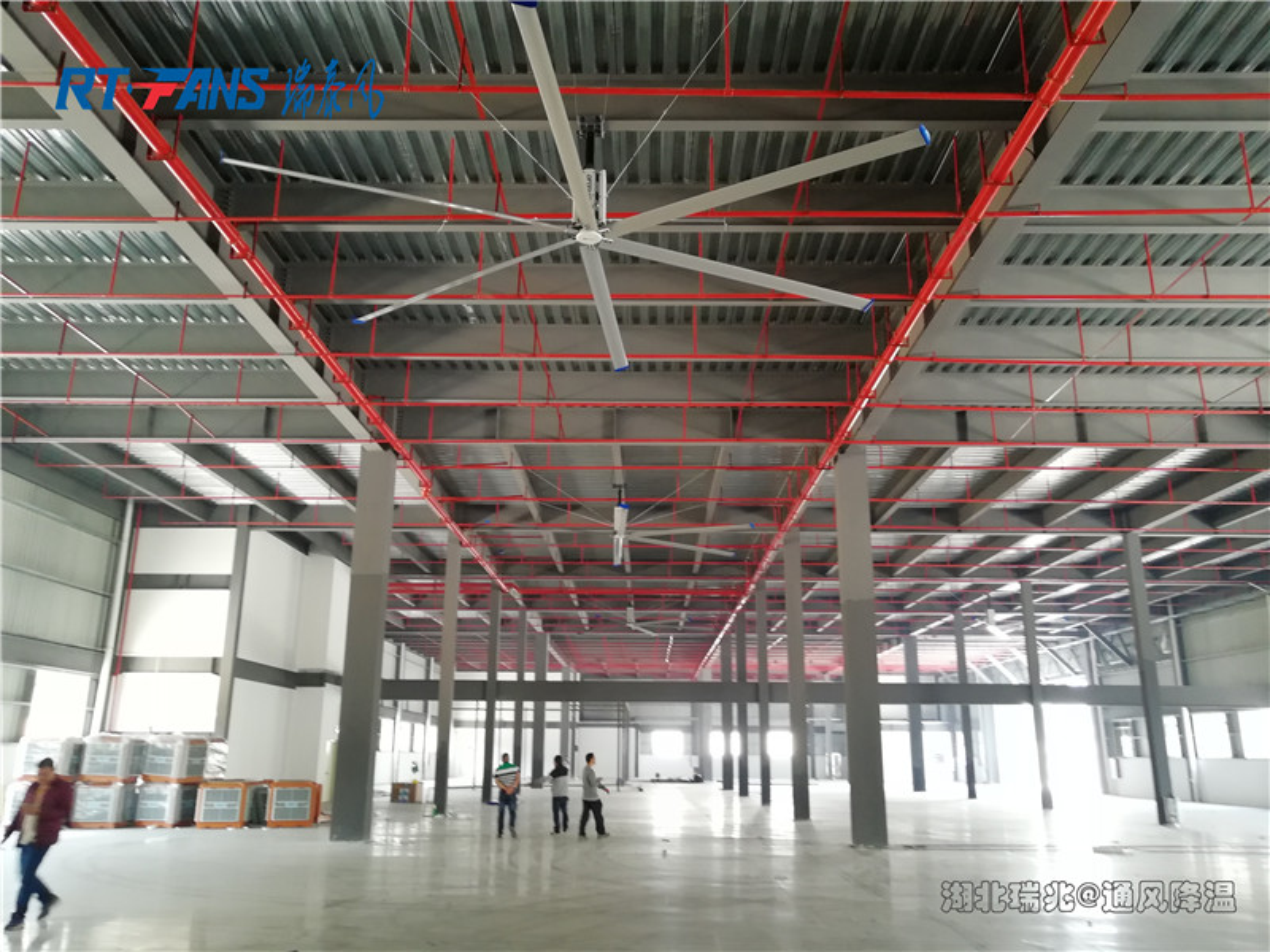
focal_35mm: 27
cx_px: 635
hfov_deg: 65.3
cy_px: 476
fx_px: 991
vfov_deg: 51.4
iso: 250
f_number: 1.8
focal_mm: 3.83
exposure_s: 1/33.3
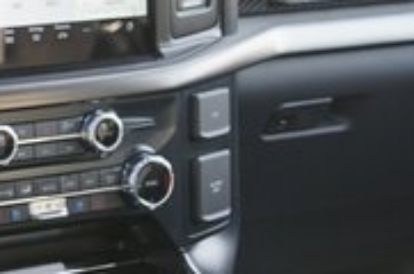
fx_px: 1343
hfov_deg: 15.5
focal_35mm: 117
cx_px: -284
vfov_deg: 11.6
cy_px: 76
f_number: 4
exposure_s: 1/60
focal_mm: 33
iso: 160
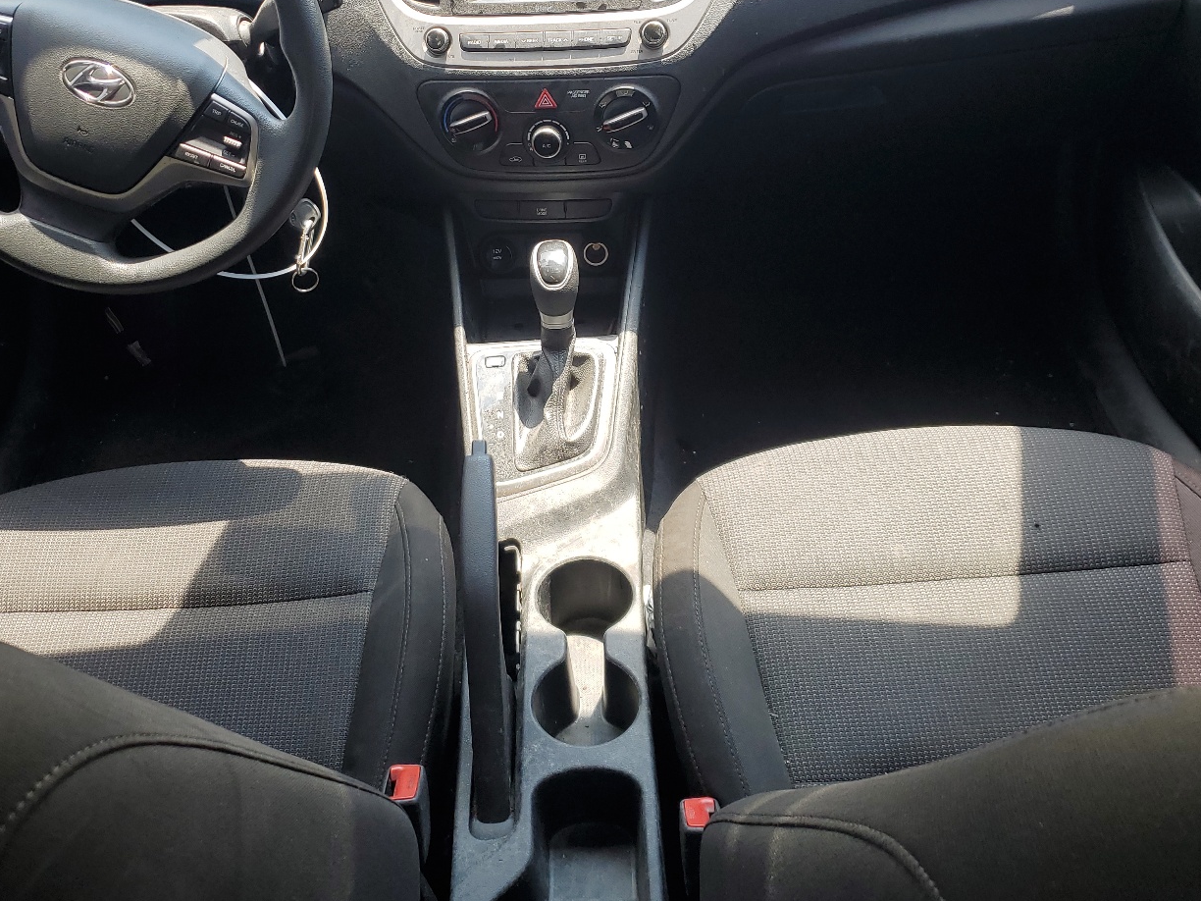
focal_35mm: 34
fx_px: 1180
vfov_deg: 41.5
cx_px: 528
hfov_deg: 53.8
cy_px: 331
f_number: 1.5
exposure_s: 1/357
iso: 50
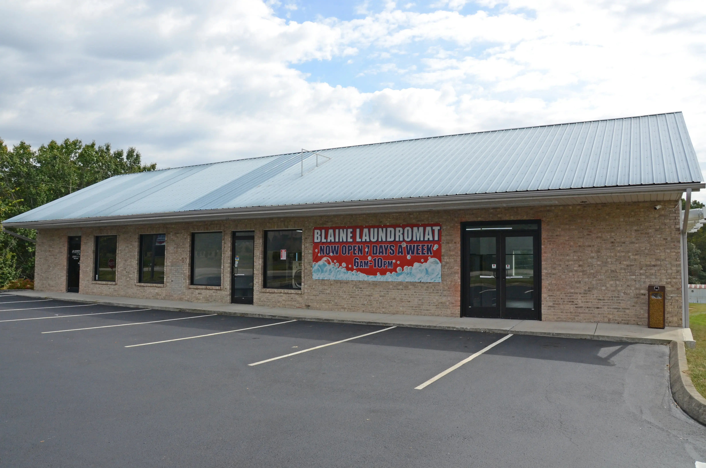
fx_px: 528
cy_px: 234
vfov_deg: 47.7
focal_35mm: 27
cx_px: 353
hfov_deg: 67.5
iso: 500
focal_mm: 18
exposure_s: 1/1000
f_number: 8
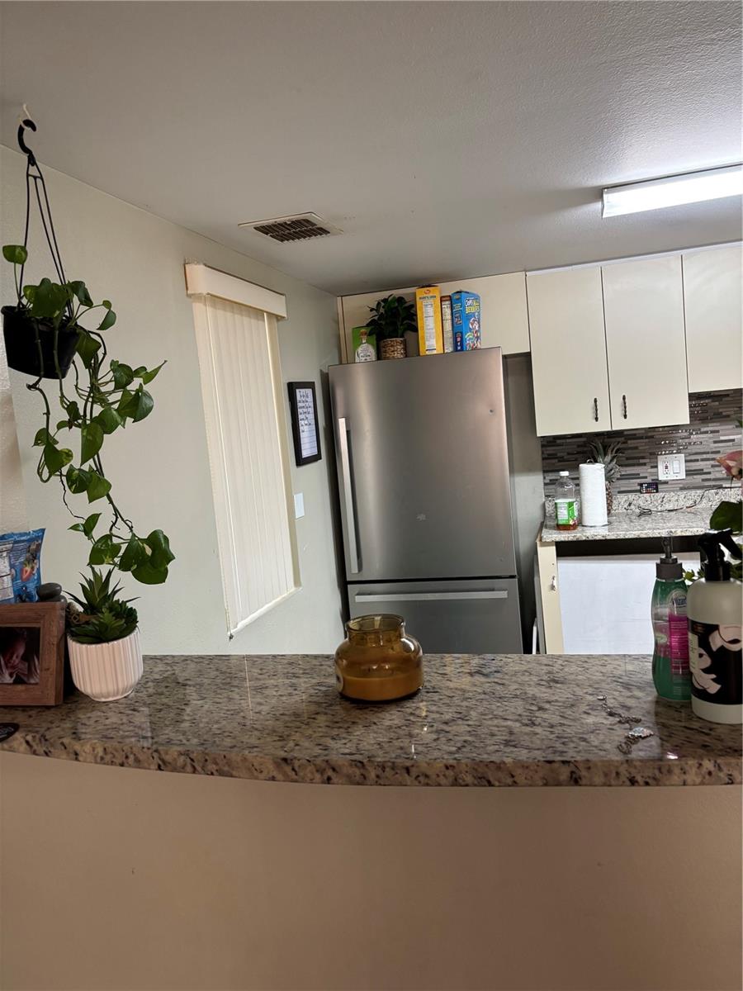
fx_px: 744
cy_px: 496
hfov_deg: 53.1
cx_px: 372
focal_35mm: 26
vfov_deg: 67.3
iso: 250
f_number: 1.6
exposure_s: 1/60
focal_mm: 5.96
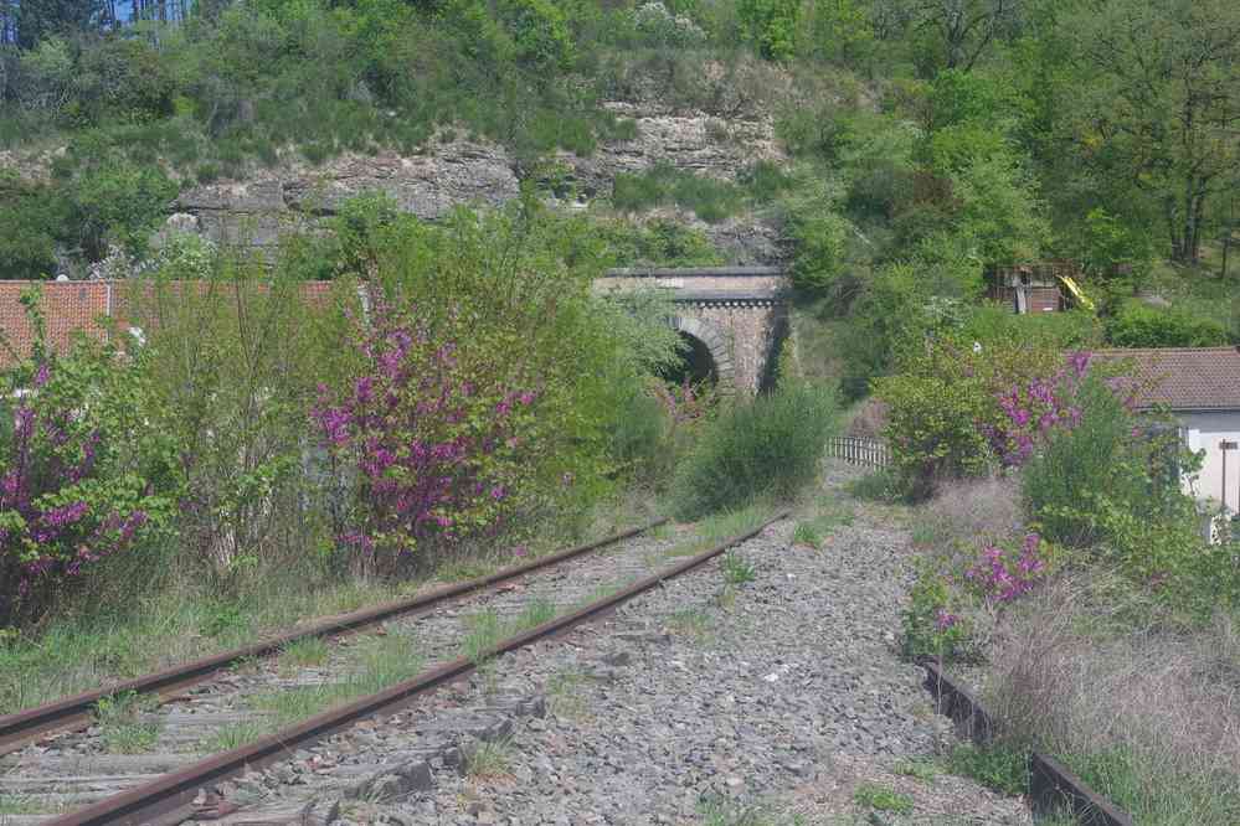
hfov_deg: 33.4
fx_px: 2067
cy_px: 413
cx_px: 620
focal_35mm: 60
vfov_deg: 22.6
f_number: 11
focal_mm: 40
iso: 200
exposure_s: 1/80
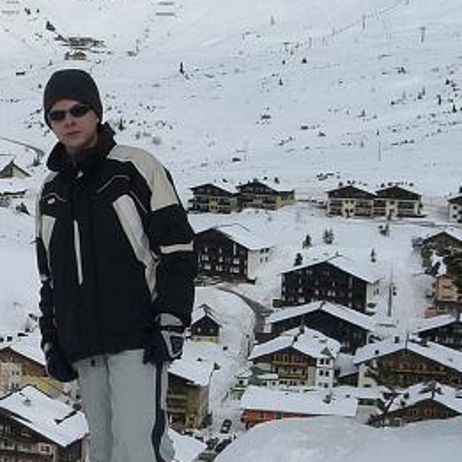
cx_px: -57
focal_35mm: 103
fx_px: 1555
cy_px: 310
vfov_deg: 16.9
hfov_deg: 16.4
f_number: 4.4
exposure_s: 1/2000
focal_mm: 6.3
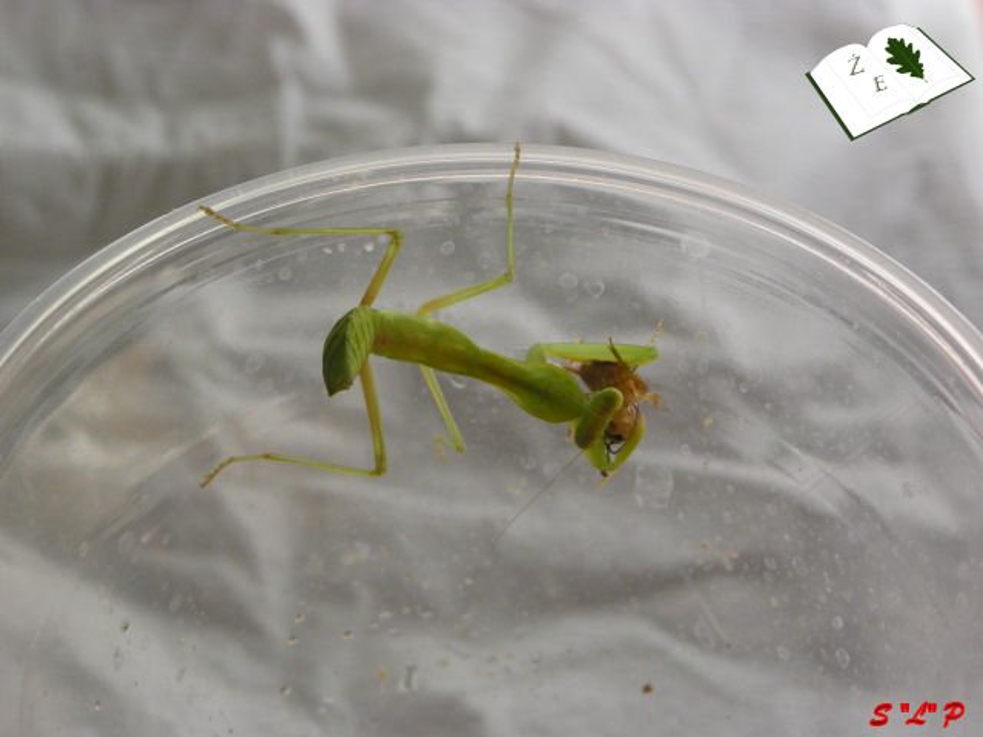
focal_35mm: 100
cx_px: 492
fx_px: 2840
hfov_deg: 19.6
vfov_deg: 14.8
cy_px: 368
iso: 200
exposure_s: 1/40
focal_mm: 17.8
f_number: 4
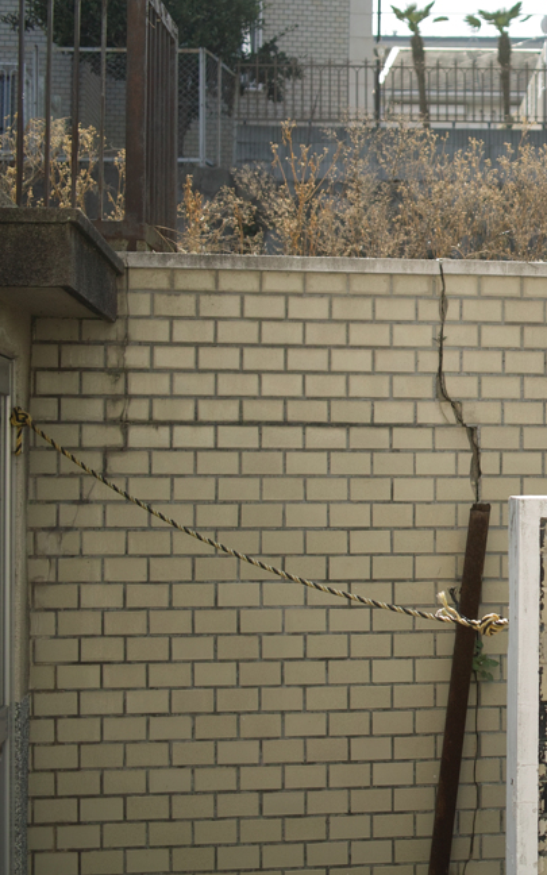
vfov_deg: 31.1
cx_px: 659
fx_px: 1574
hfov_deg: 18.6
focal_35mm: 66
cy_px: 448
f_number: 2.8
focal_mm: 24.2
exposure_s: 1/640
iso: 100
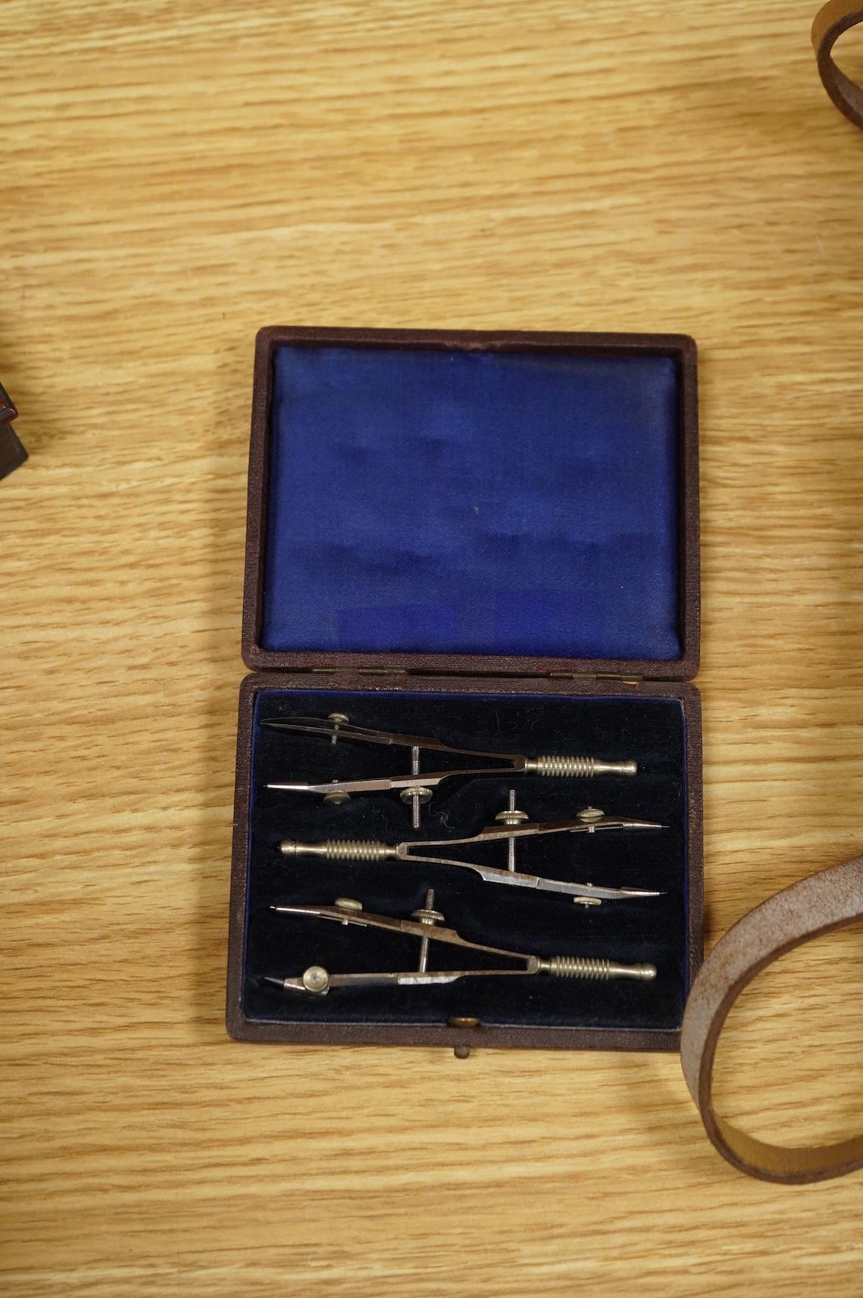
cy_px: 649
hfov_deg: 19.4
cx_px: 432
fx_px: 2521
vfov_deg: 28.9
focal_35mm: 70
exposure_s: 1/200
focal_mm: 70
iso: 4000
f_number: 5.6
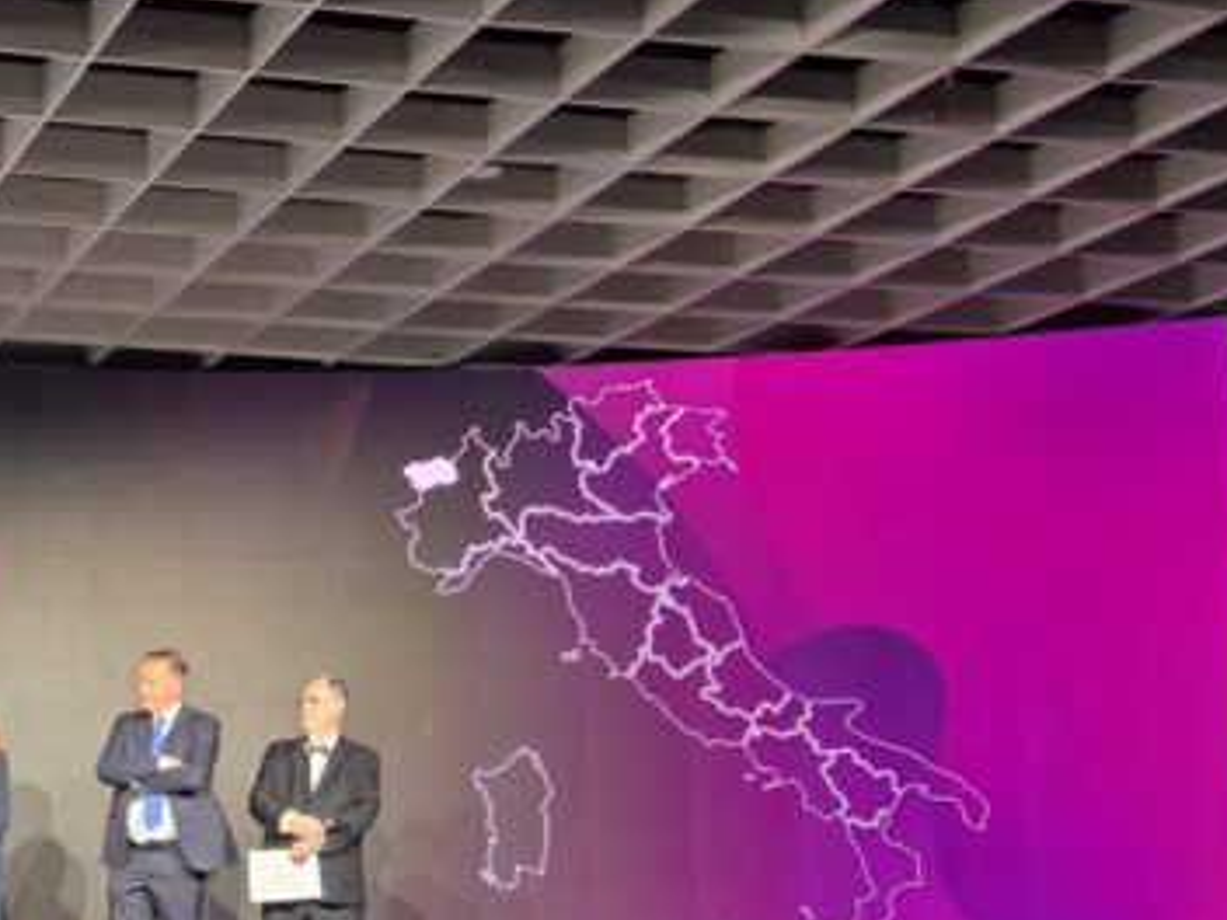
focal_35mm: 67
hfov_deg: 27.3
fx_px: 2375
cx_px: -14
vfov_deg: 21.8
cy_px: 680
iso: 320
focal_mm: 5.4
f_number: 1.8
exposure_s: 1/100
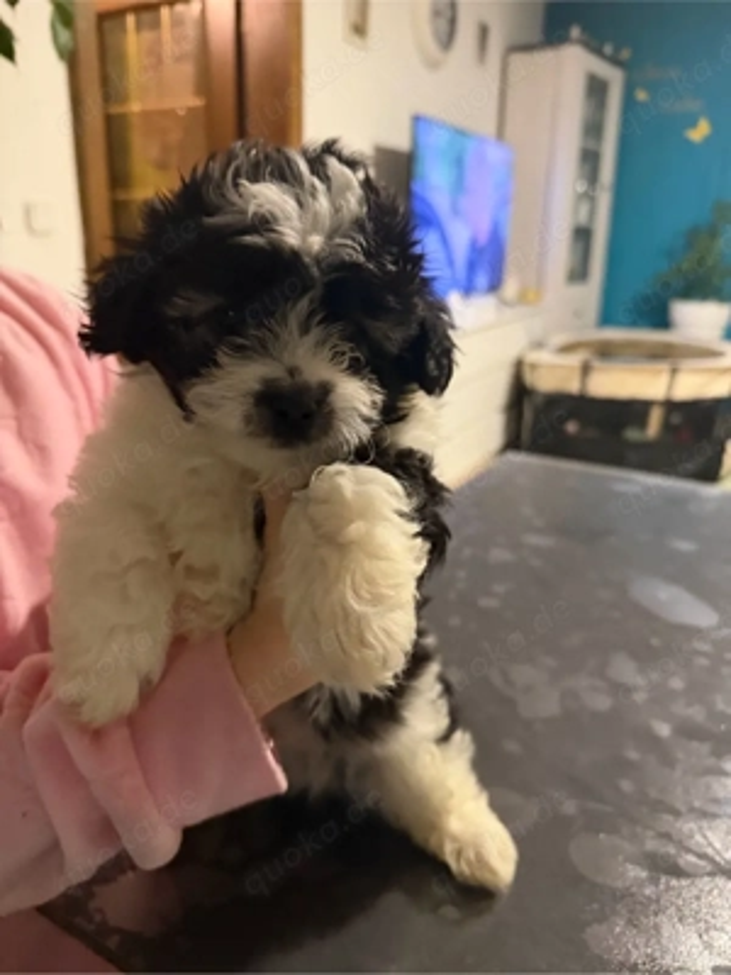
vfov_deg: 71.6
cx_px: 366
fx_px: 676
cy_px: 488
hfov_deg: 56.8
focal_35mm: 24
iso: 800
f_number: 1.78
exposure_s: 1/33
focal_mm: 6.76
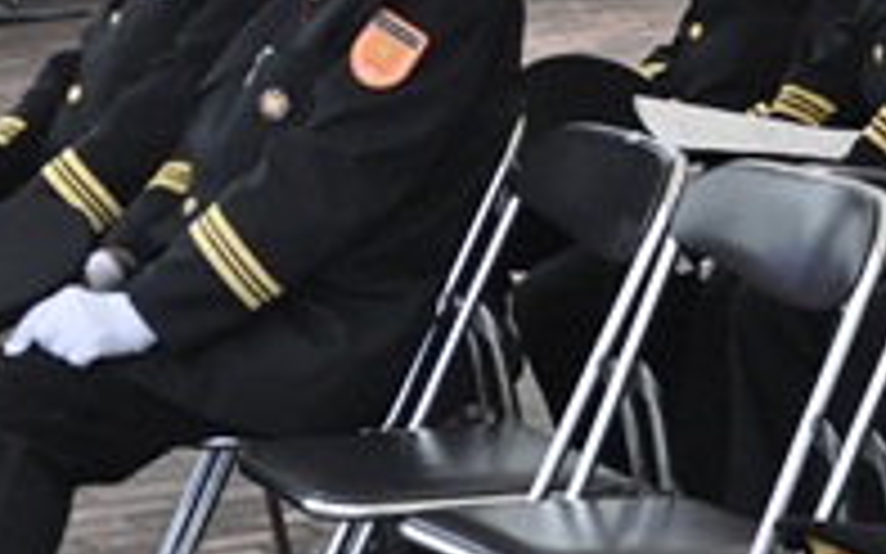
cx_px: 819
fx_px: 4614
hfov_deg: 10.9
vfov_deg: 6.9
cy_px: 117
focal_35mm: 191
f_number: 5.6
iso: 2000
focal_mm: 55
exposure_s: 1/640
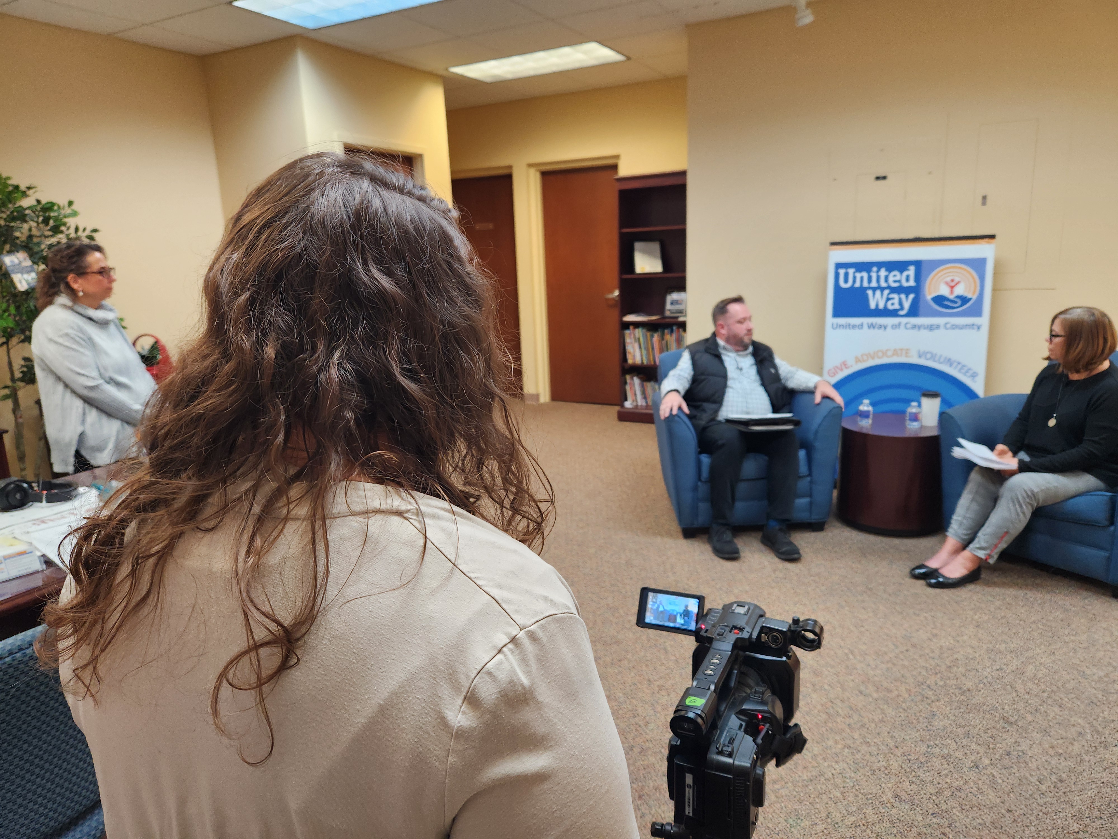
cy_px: 420
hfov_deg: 73.9
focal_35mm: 23
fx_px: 743
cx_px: 559
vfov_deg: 58.9
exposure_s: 1/120
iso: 200
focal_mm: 5.4
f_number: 1.8
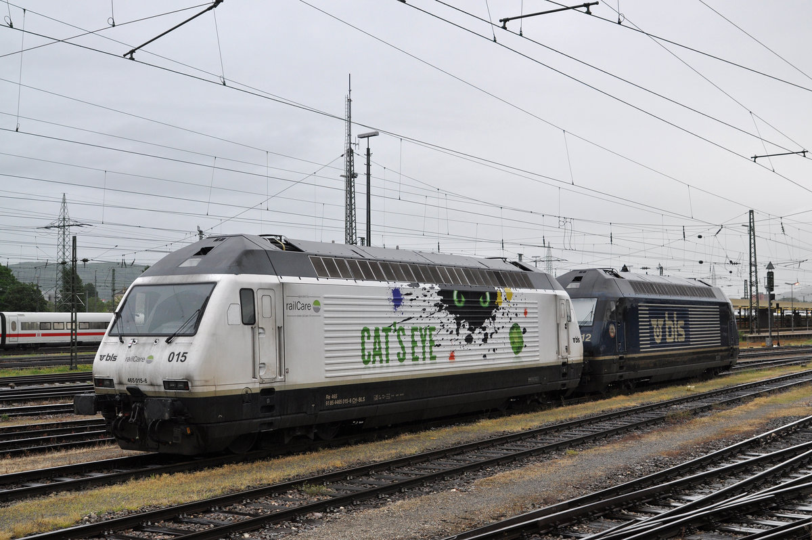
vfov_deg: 28.0
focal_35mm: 48
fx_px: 1081
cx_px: 406
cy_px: 270
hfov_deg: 41.2
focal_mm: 32
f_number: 5
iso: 500
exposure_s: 1/100
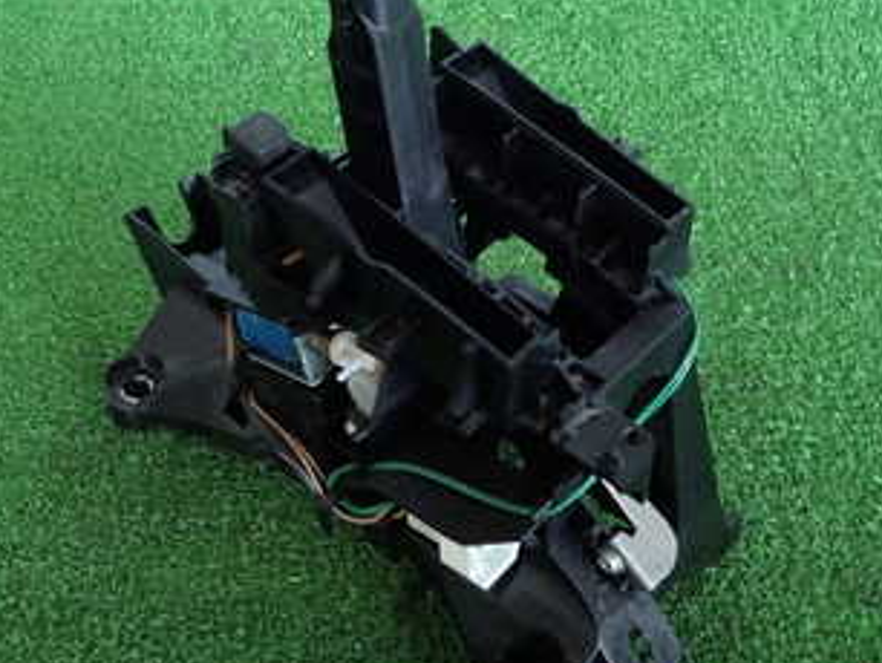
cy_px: 179
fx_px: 1249
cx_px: 386
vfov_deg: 29.3
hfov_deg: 38.8
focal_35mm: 49
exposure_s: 1/50
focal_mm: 4.5
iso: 200
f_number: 2
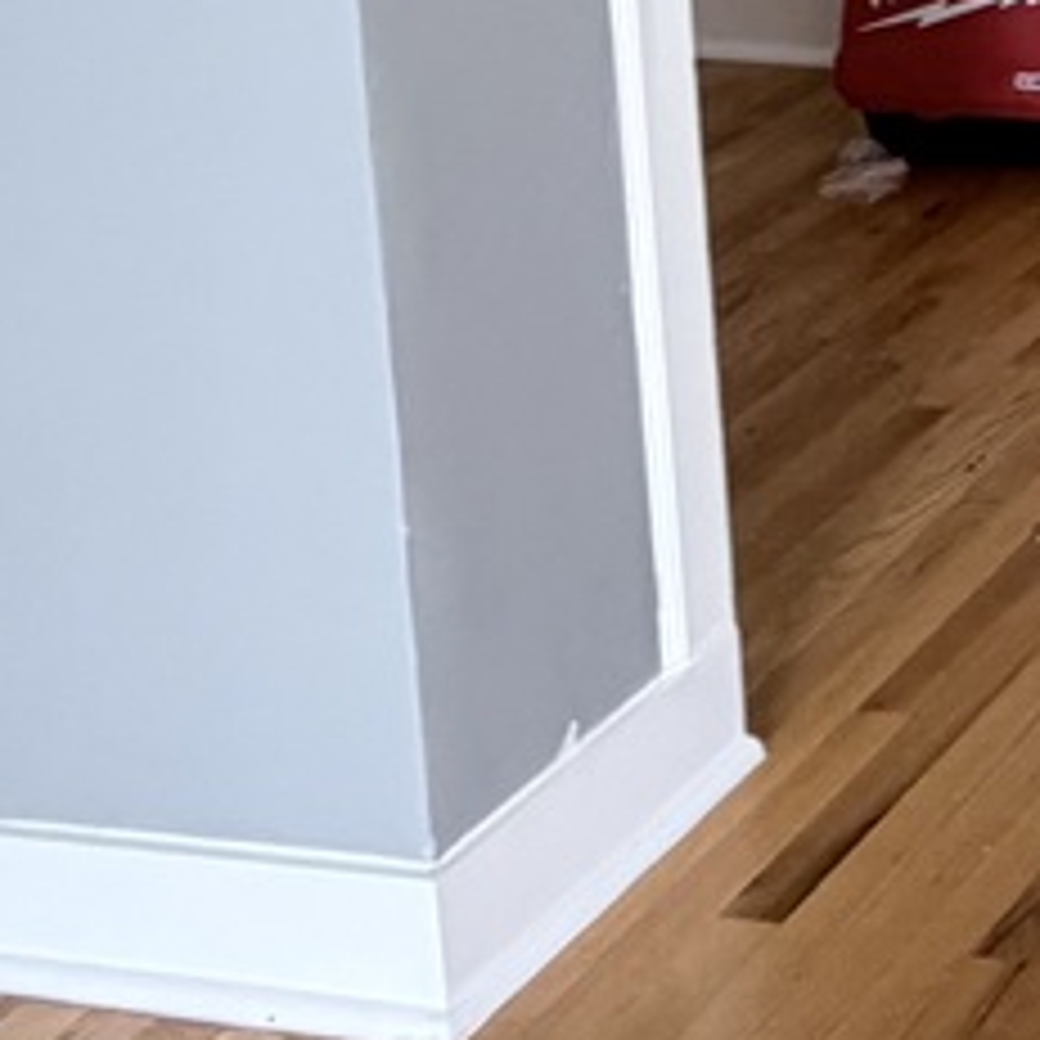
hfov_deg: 16.0
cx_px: 2220
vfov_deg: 19.5
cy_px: -536
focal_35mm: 77
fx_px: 2617
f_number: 2.2
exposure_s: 1/120
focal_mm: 2.22
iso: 250
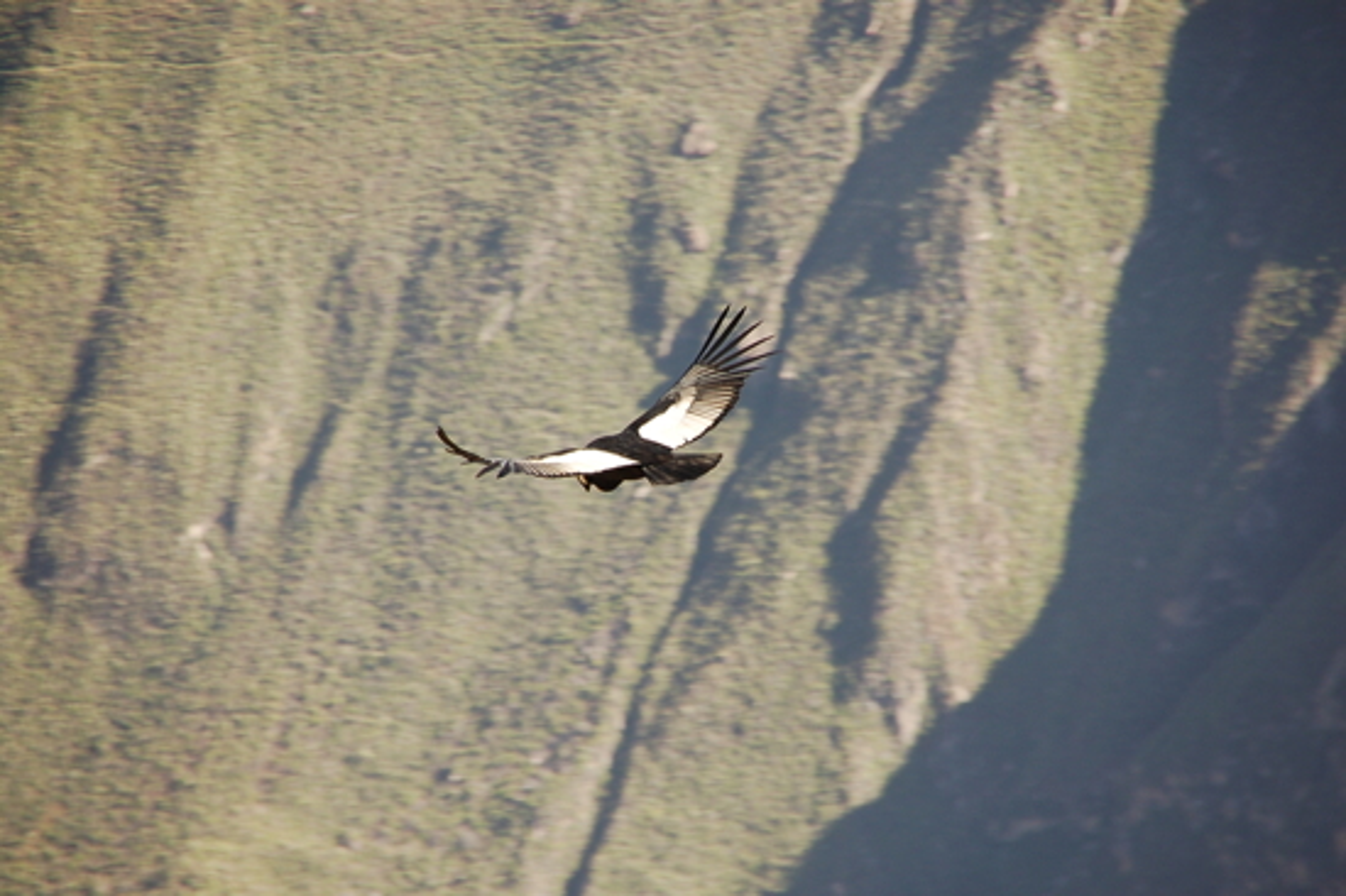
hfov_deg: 5.5
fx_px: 14012
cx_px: 673
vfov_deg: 3.7
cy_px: 448
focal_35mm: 375
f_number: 6.3
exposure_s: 1/200
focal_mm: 250
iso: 200
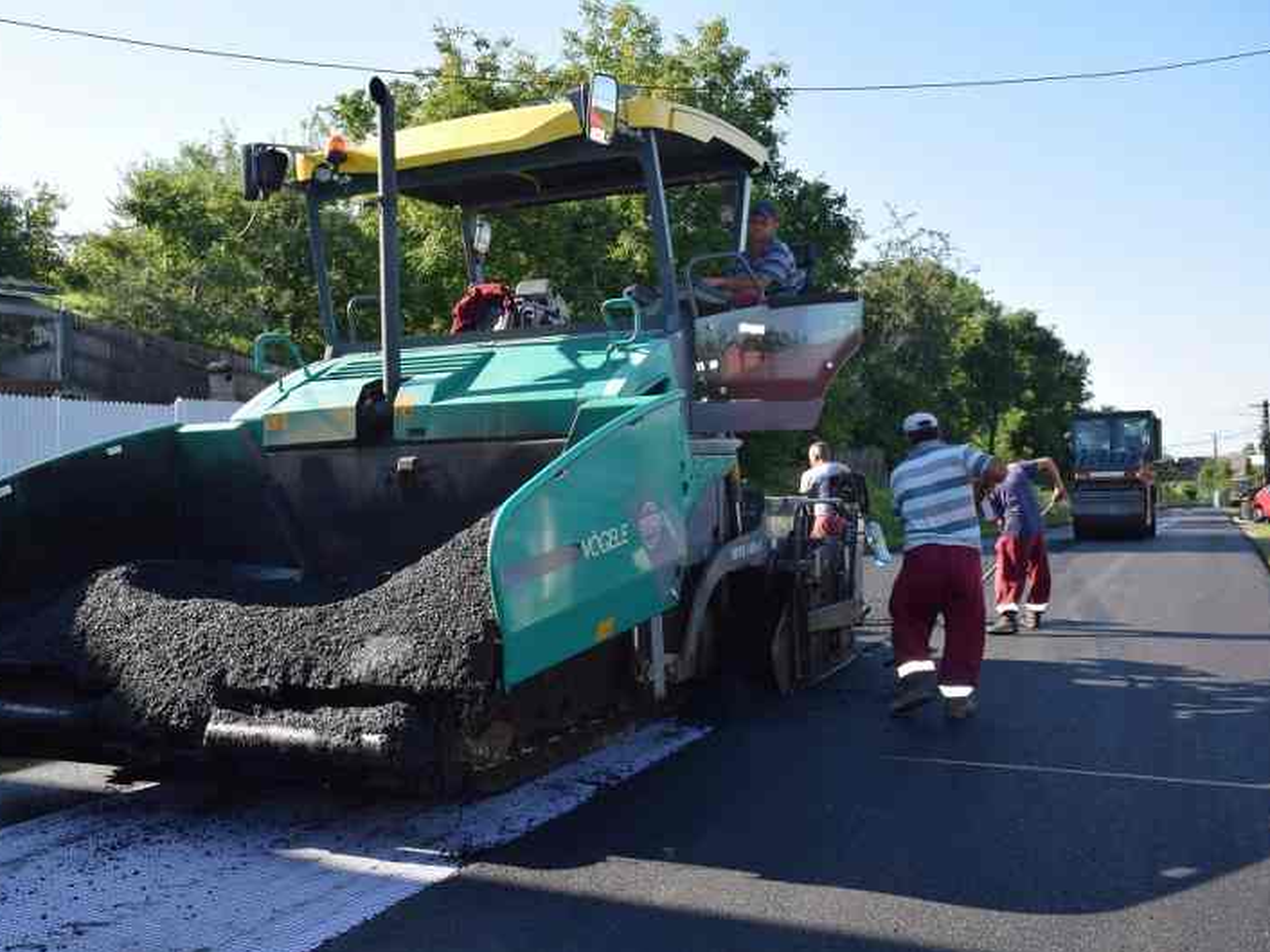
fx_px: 1320
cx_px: 577
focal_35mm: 36
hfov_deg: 51.3
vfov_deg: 39.6
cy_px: 480
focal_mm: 22
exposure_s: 1/125
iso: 100
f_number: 5.6
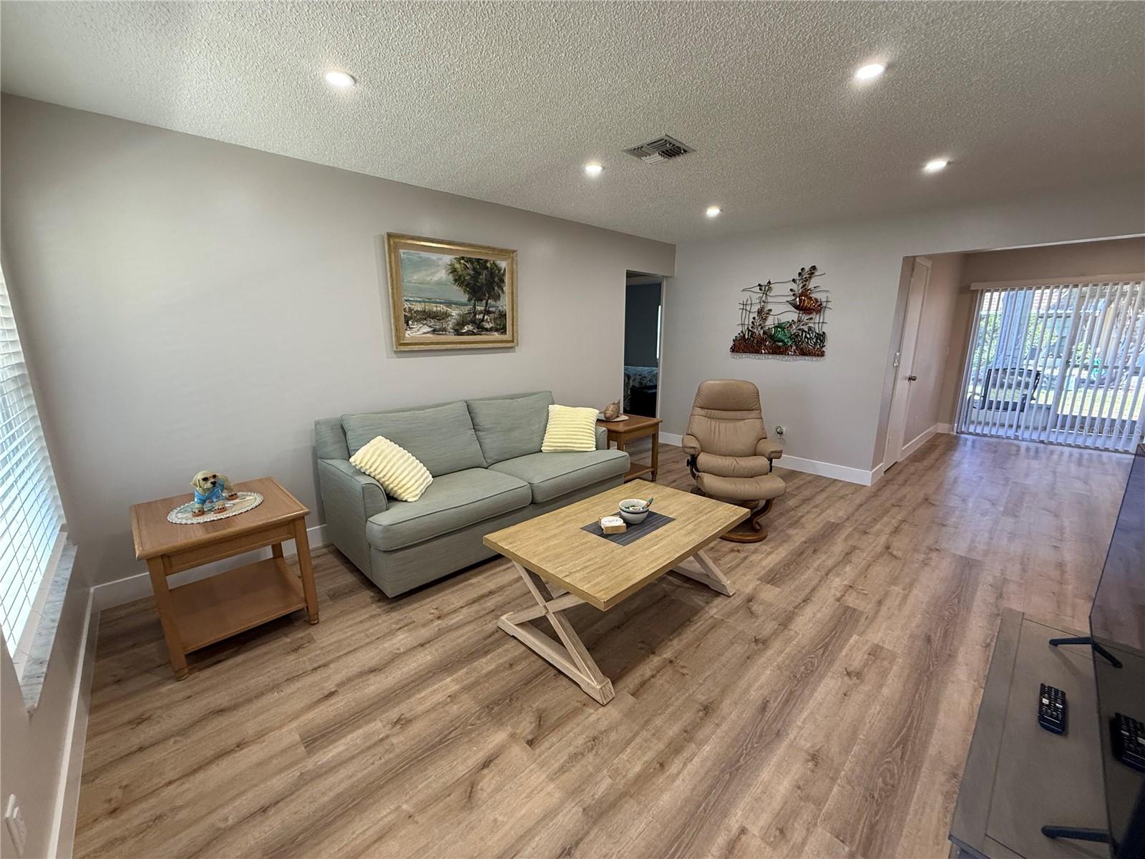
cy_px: 430
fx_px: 463
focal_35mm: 14
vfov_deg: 85.7
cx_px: 572
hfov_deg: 102.1
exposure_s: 1/99
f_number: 2.2
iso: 250
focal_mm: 2.22
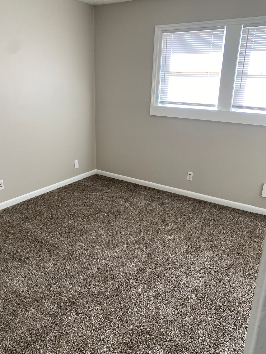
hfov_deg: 51.4
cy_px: 174
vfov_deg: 65.3
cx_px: 132
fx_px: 277
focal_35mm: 27
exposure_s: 1/121
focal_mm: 4.25
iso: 64
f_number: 1.8
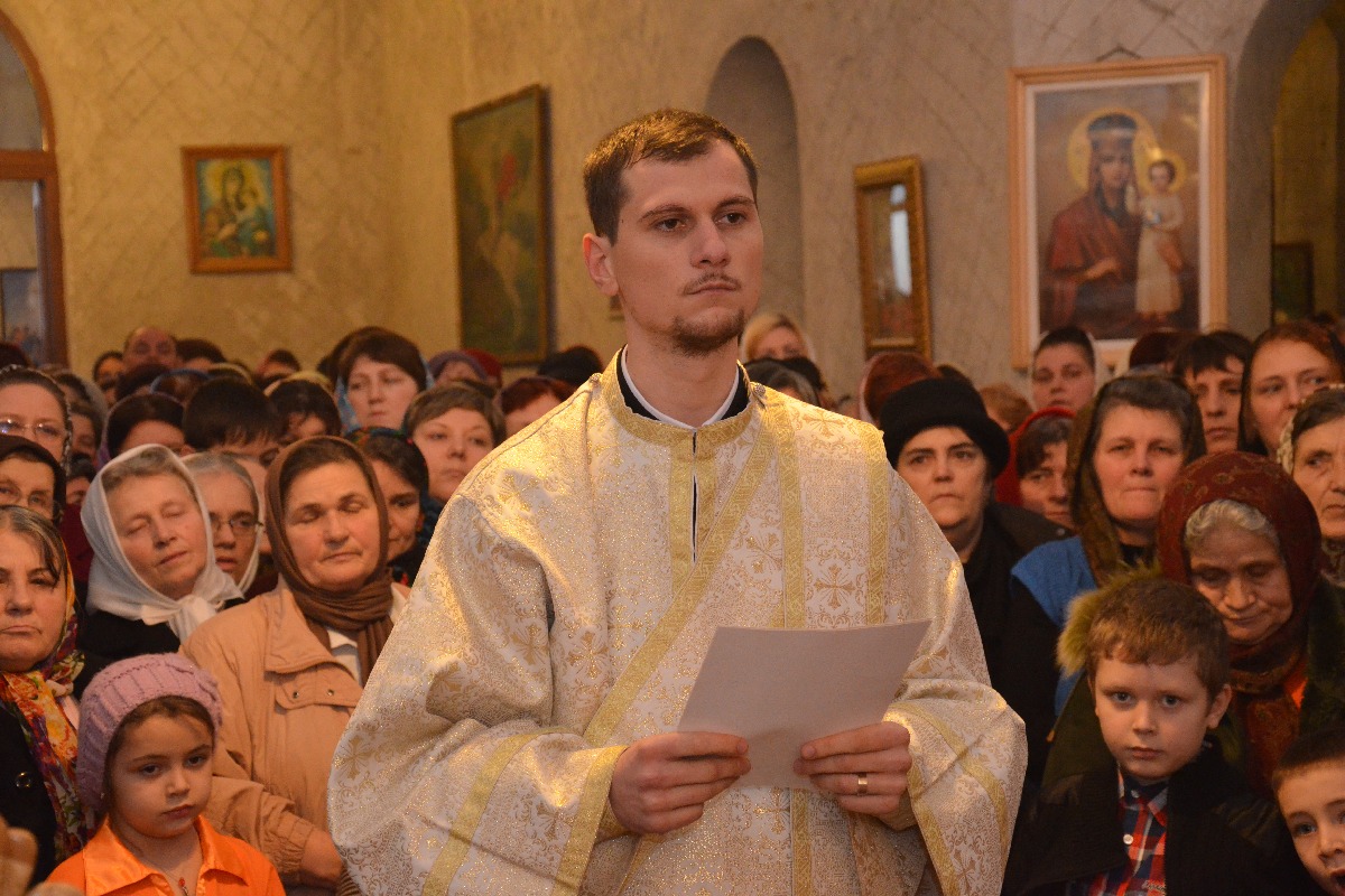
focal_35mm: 78
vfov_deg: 17.5
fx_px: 2914
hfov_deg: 26.0
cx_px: 672
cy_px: 448
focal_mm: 52
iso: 3200
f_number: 5
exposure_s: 1/60
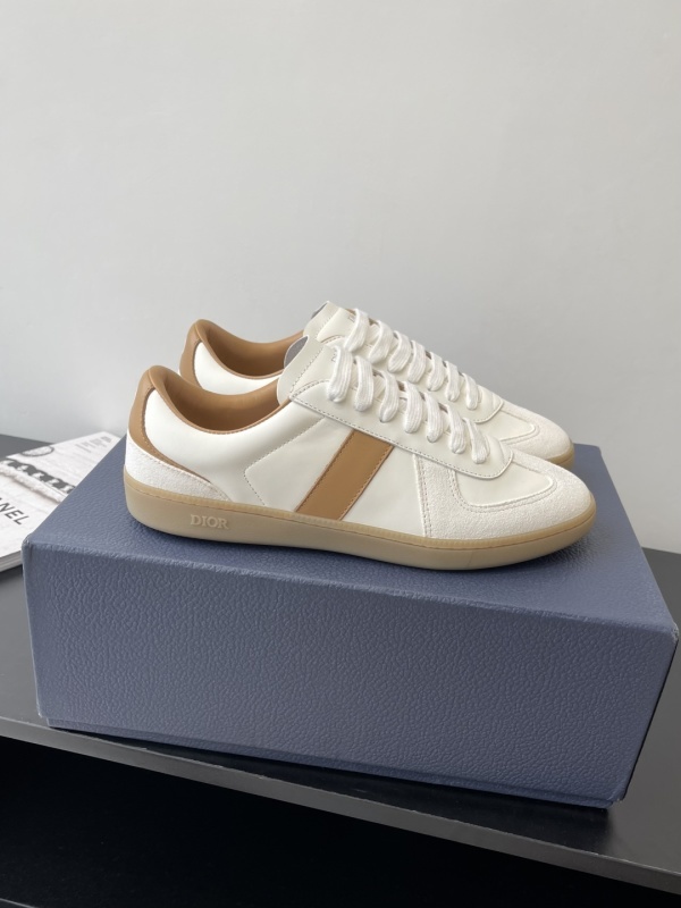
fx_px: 656
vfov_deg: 69.4
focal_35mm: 25
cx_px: 340
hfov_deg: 54.9
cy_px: 454
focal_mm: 5.1
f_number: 1.6
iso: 32
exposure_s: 1/257
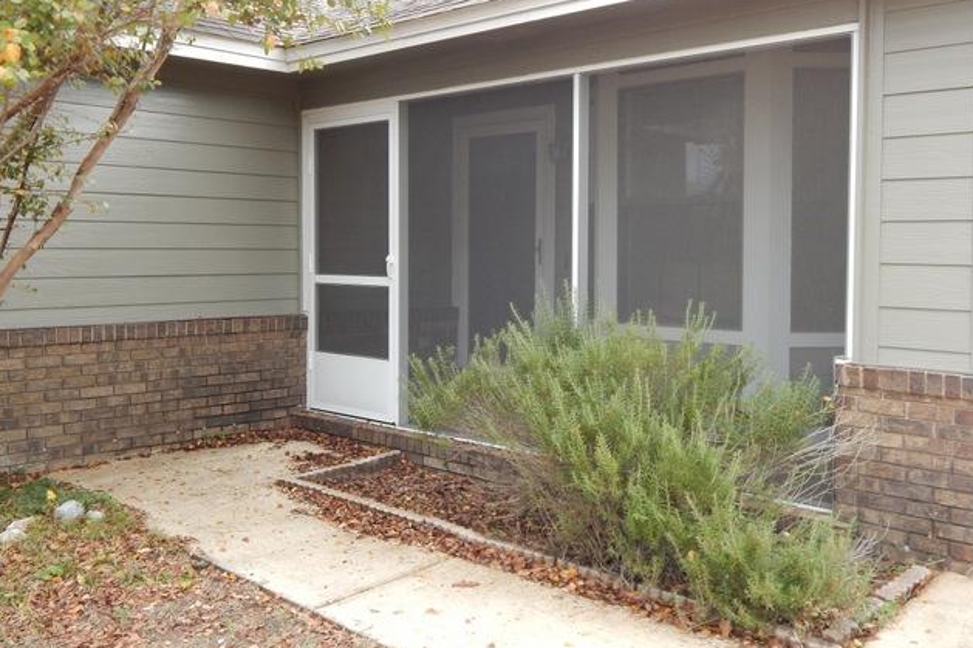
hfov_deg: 53.1
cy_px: 288
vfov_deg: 36.8
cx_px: 483
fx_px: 973
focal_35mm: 36
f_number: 3.3
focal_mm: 6.1
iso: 320
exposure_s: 1/250
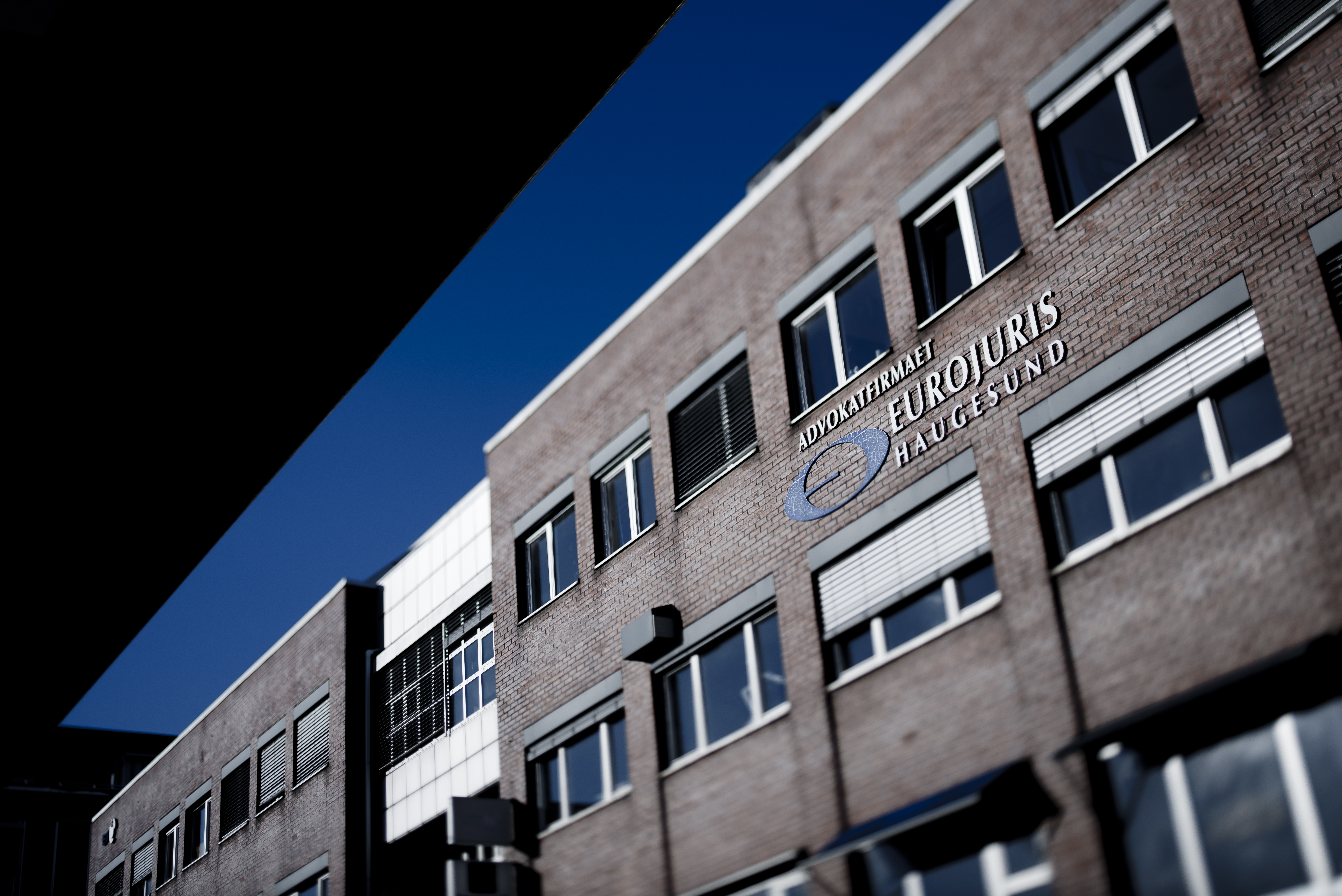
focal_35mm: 45
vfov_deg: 29.9
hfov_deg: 43.6
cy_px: 448
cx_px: 671
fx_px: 1678
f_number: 3.3
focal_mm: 45
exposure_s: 1/1250
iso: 50
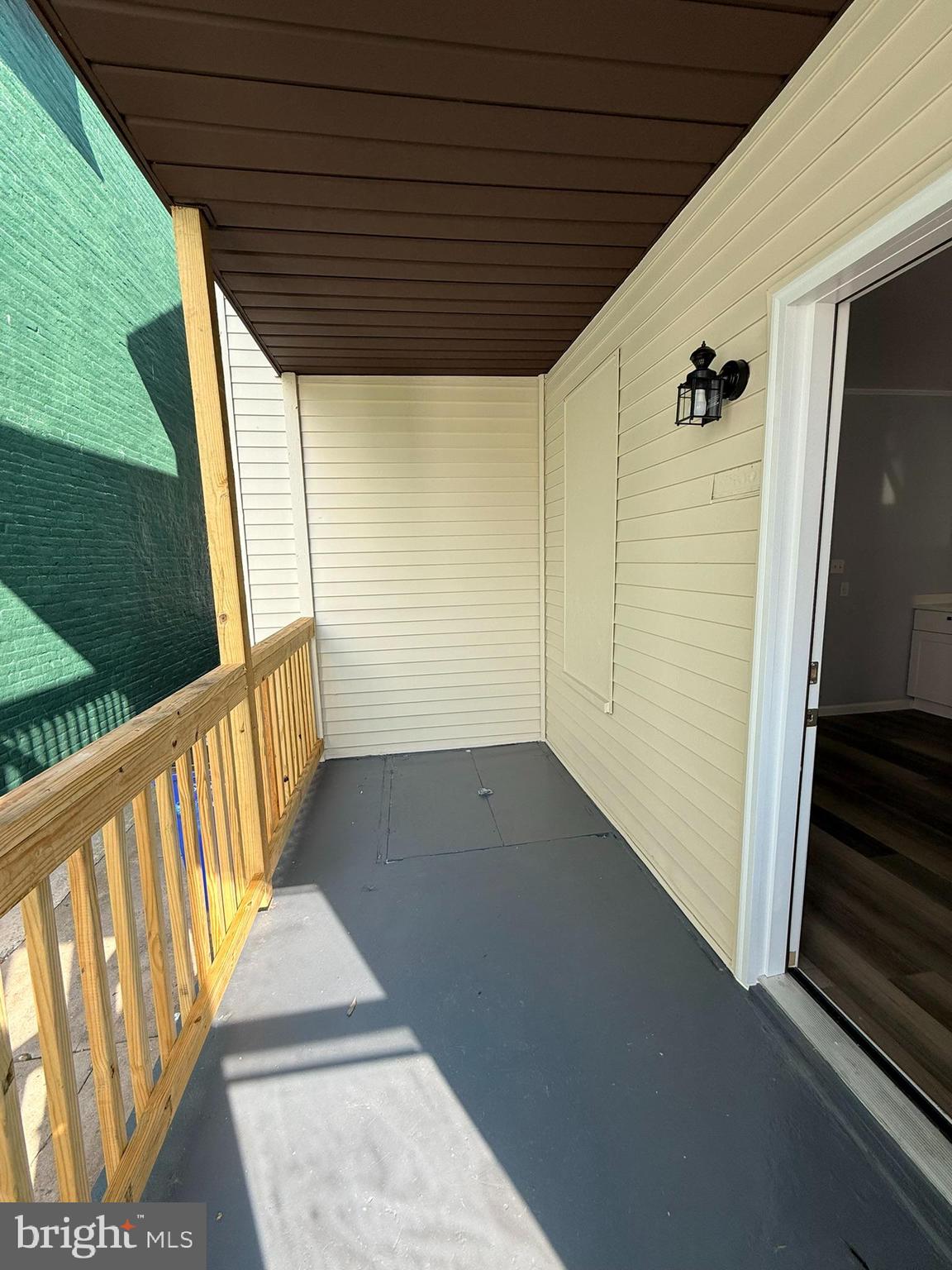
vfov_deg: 102.1
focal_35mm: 14
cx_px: 476
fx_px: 513
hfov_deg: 85.7
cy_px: 635
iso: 50
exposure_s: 1/333
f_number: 2.2
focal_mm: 2.22
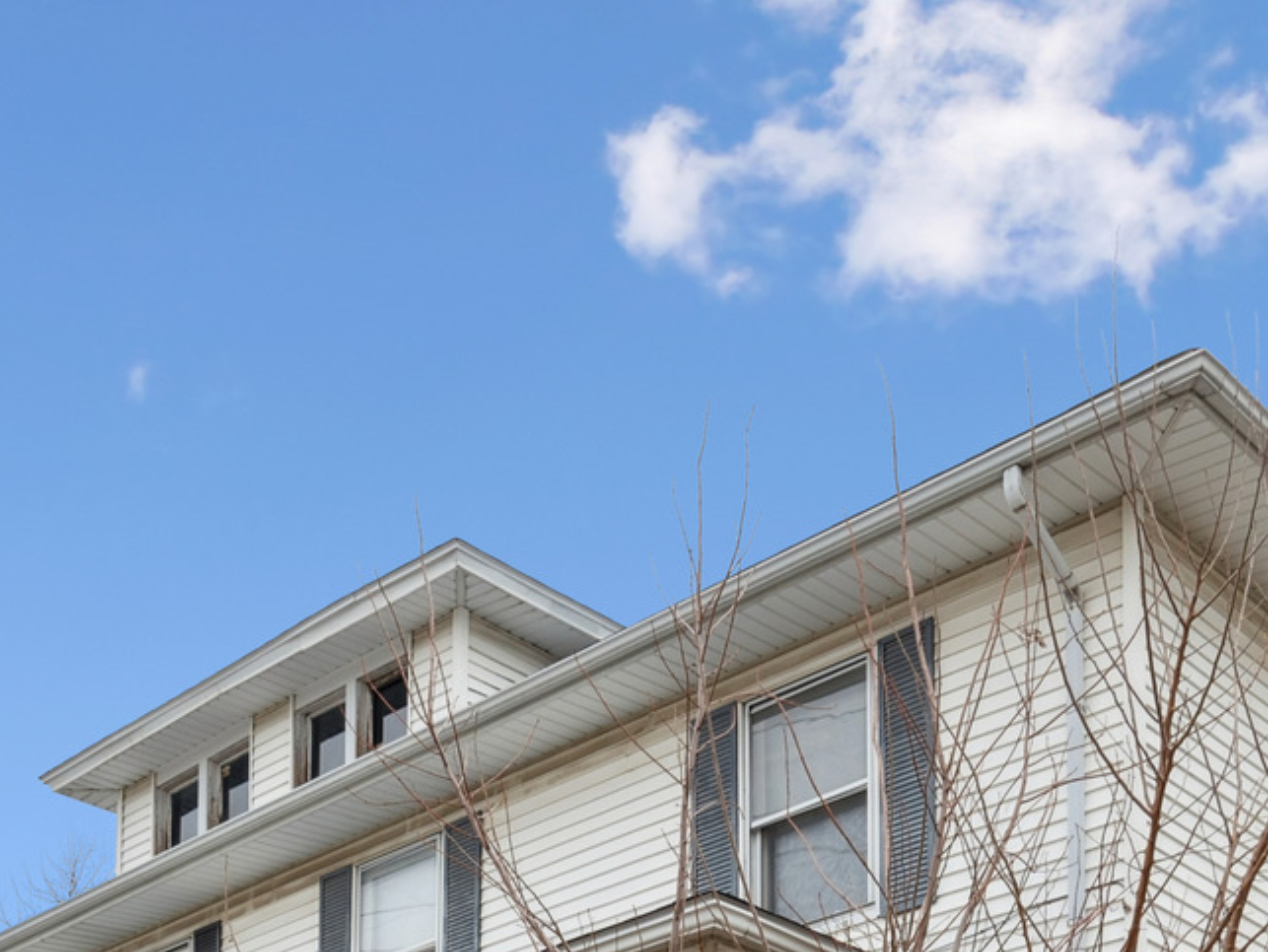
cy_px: 1049
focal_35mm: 46
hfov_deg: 41.1
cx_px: 554
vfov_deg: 28.6
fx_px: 1686
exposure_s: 1/320
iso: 400
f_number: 9
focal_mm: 19
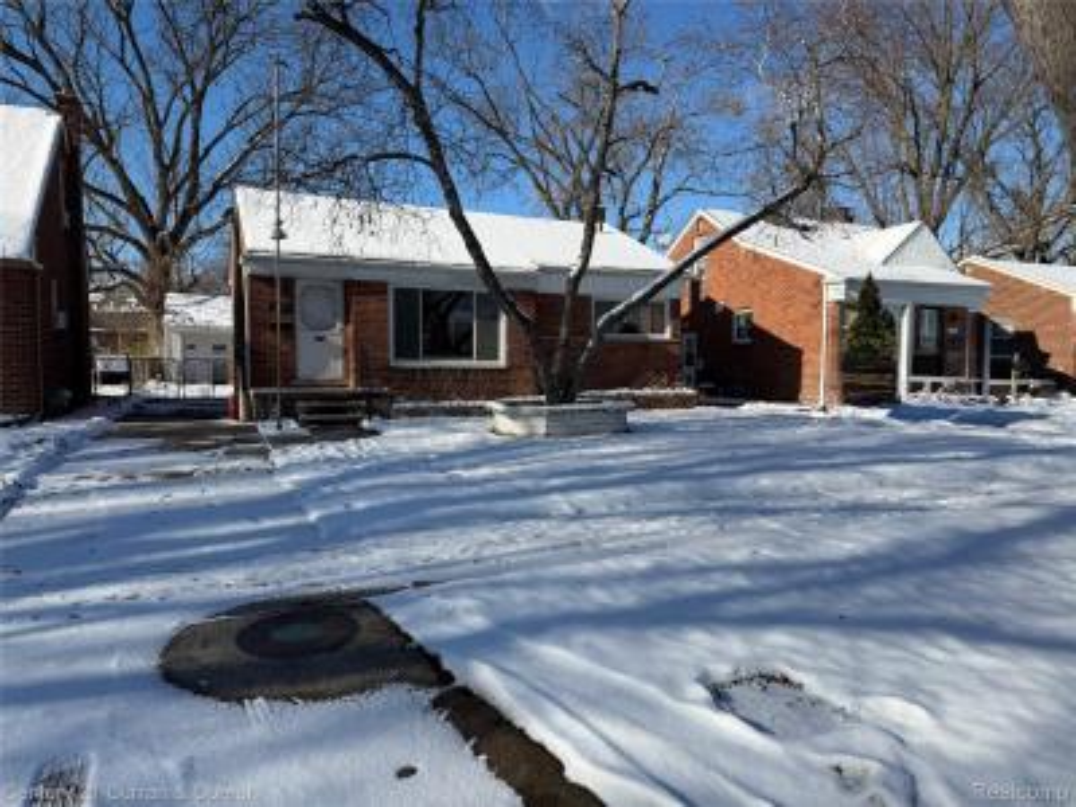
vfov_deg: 56.8
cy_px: 404
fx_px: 746
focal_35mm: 24
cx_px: 538
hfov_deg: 71.6
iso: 80
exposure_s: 1/6173
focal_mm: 6.76
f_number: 1.78
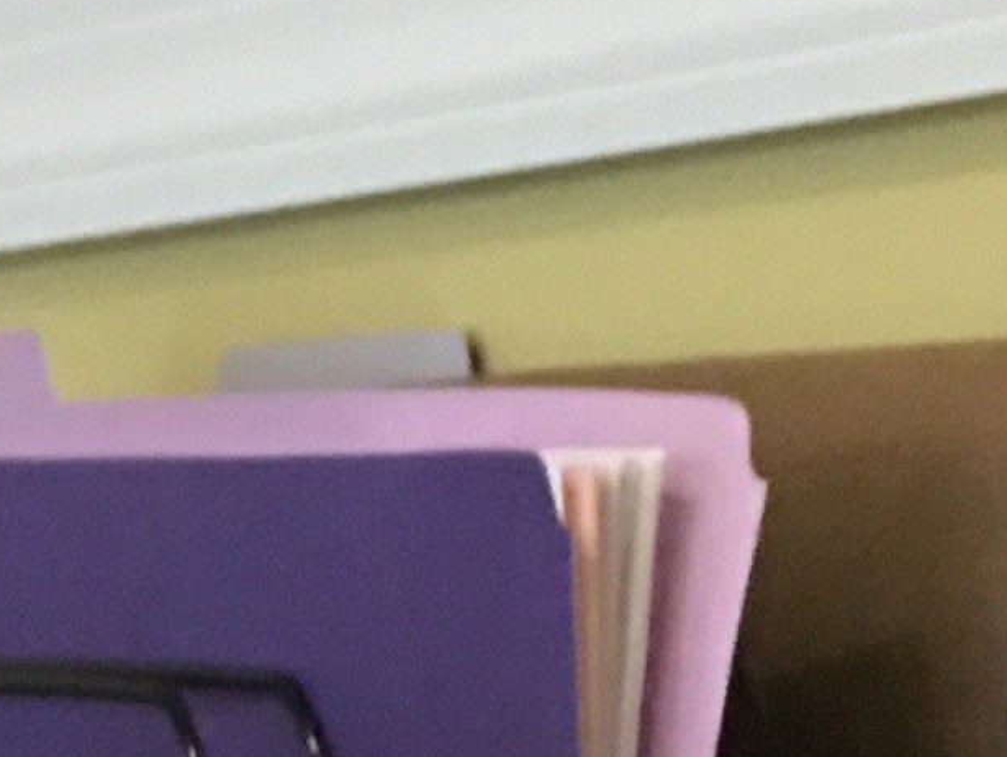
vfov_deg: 6.9
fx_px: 5530
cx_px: 424
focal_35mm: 190
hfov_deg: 10.4
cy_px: 2440
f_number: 2.2
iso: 100
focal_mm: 4.15
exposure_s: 1/4
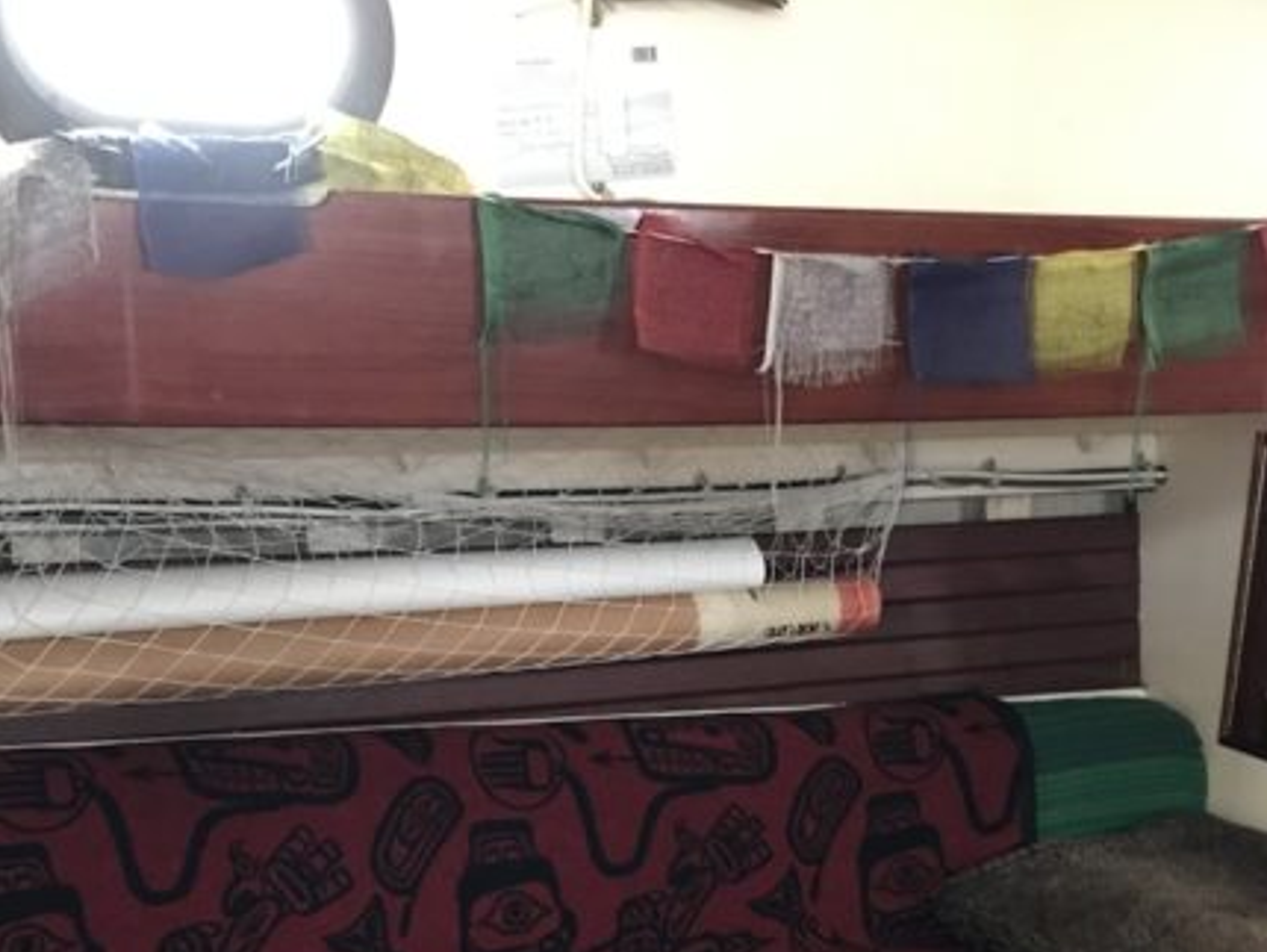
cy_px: 843
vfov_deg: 28.1
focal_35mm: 50
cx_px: 657
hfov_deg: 38.2
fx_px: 1831
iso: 80
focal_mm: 3.99
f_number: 1.8
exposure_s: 1/5
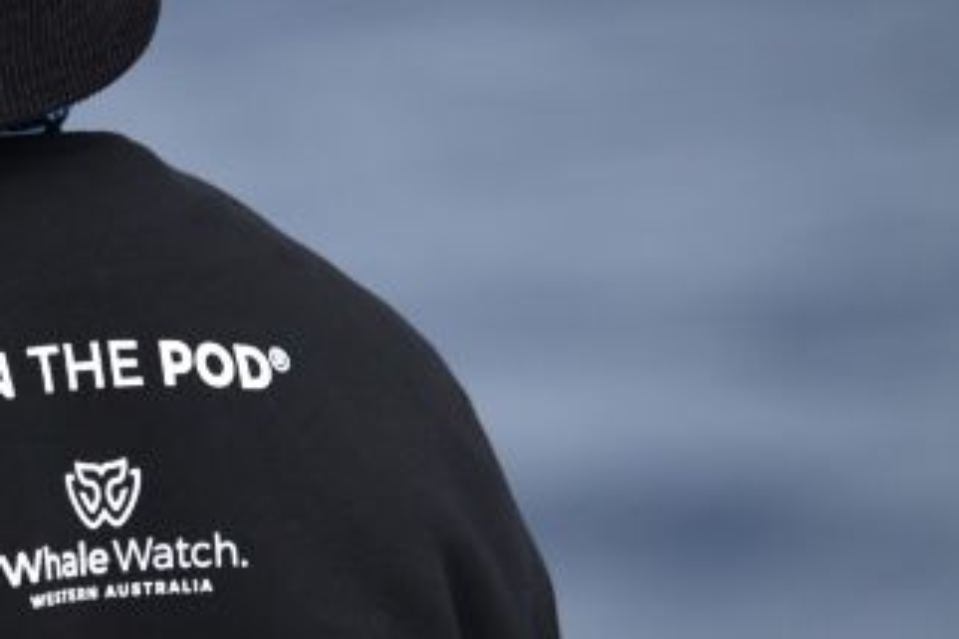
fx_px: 33216
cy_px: 121
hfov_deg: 1.7
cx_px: -6
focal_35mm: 1247
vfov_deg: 1.1
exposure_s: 1/8000
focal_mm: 500
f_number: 6.3
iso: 1600
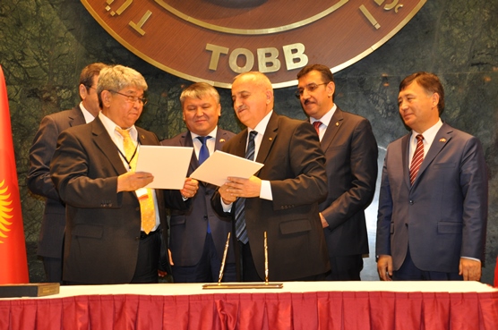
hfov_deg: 22.7
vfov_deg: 15.1
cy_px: 165
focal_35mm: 90
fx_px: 1243
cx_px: 249
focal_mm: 60
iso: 800
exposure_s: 1/60
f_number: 5.6
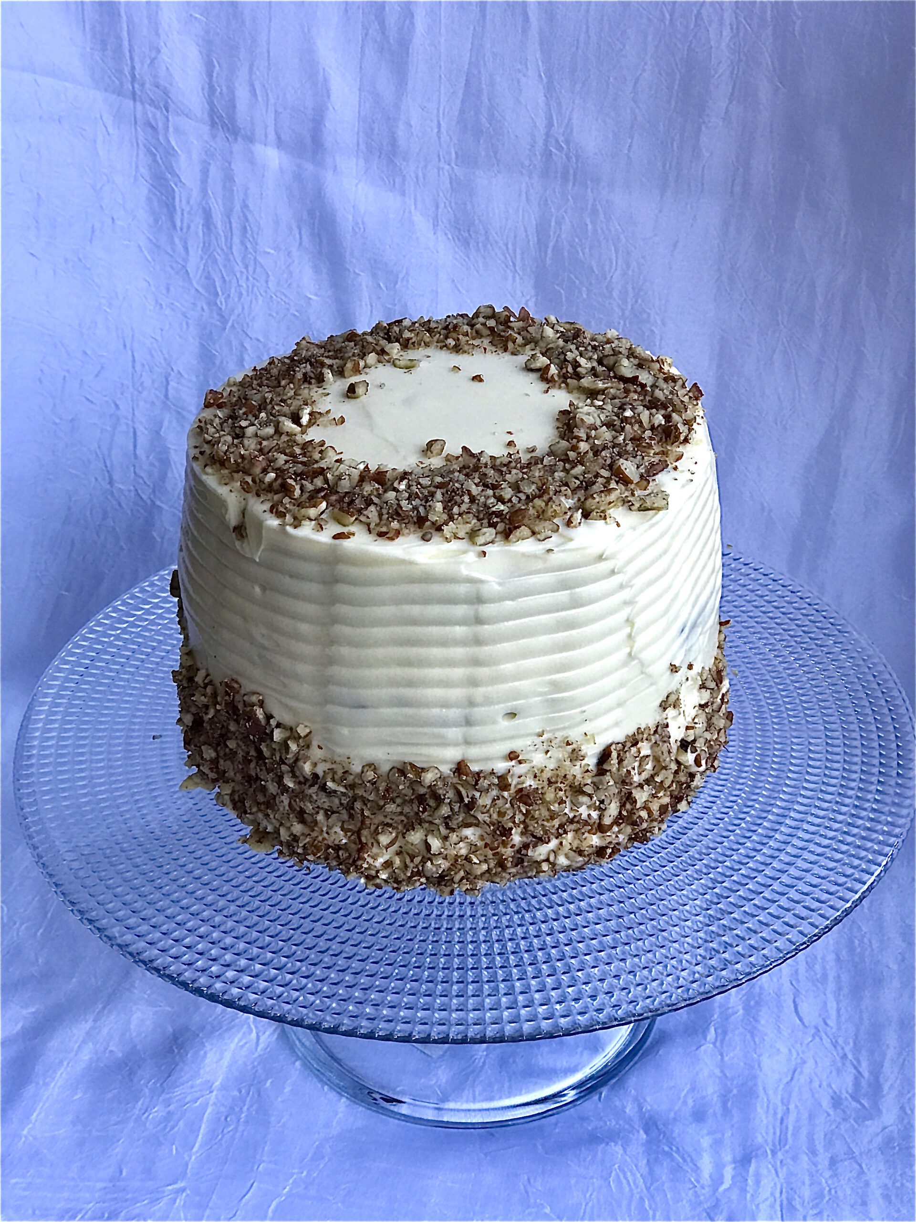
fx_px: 2011
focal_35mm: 57
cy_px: 611
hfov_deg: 25.7
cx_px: 458
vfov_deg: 33.8
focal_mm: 6.6
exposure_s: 1/50
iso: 40
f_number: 2.8
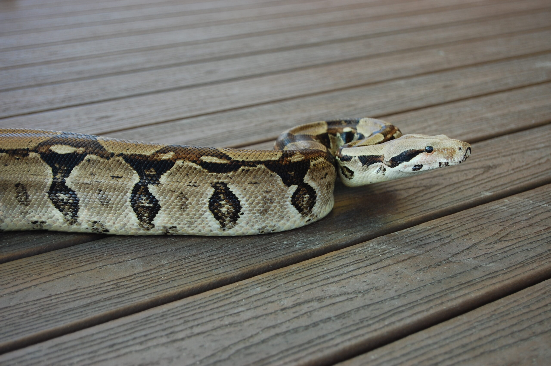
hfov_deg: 24.6
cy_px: 183
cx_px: 276
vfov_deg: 16.5
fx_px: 1262
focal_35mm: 82
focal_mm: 55
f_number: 5.6
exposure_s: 1/125
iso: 200
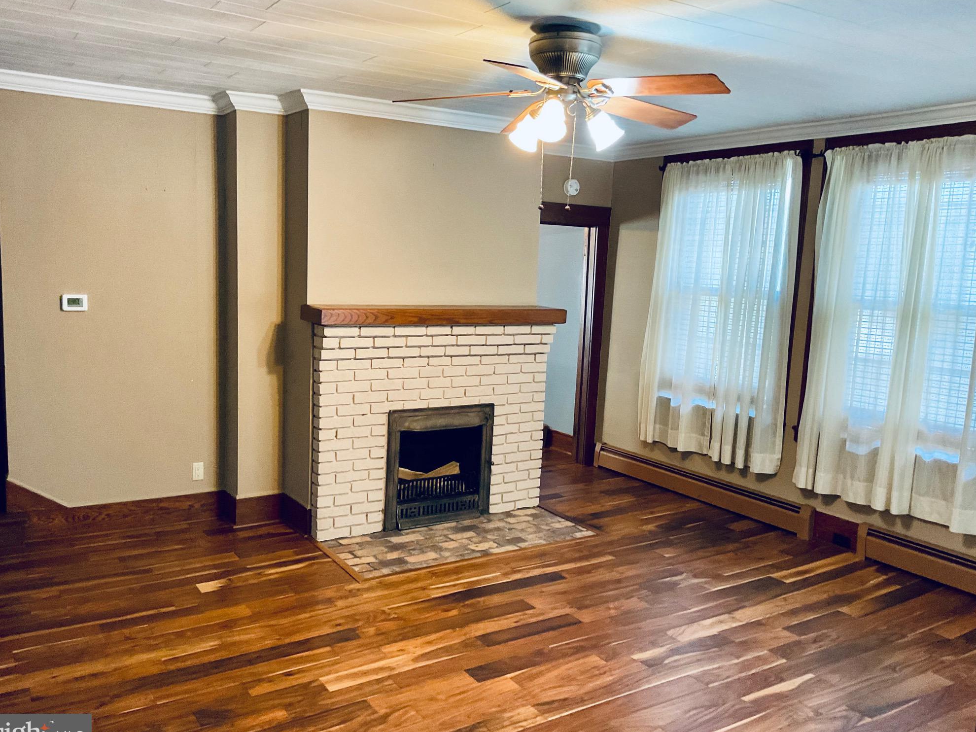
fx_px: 846
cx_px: 473
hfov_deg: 60.0
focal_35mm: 30
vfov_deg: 46.8
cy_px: 376
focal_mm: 3
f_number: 1.8
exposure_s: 1/60
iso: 200
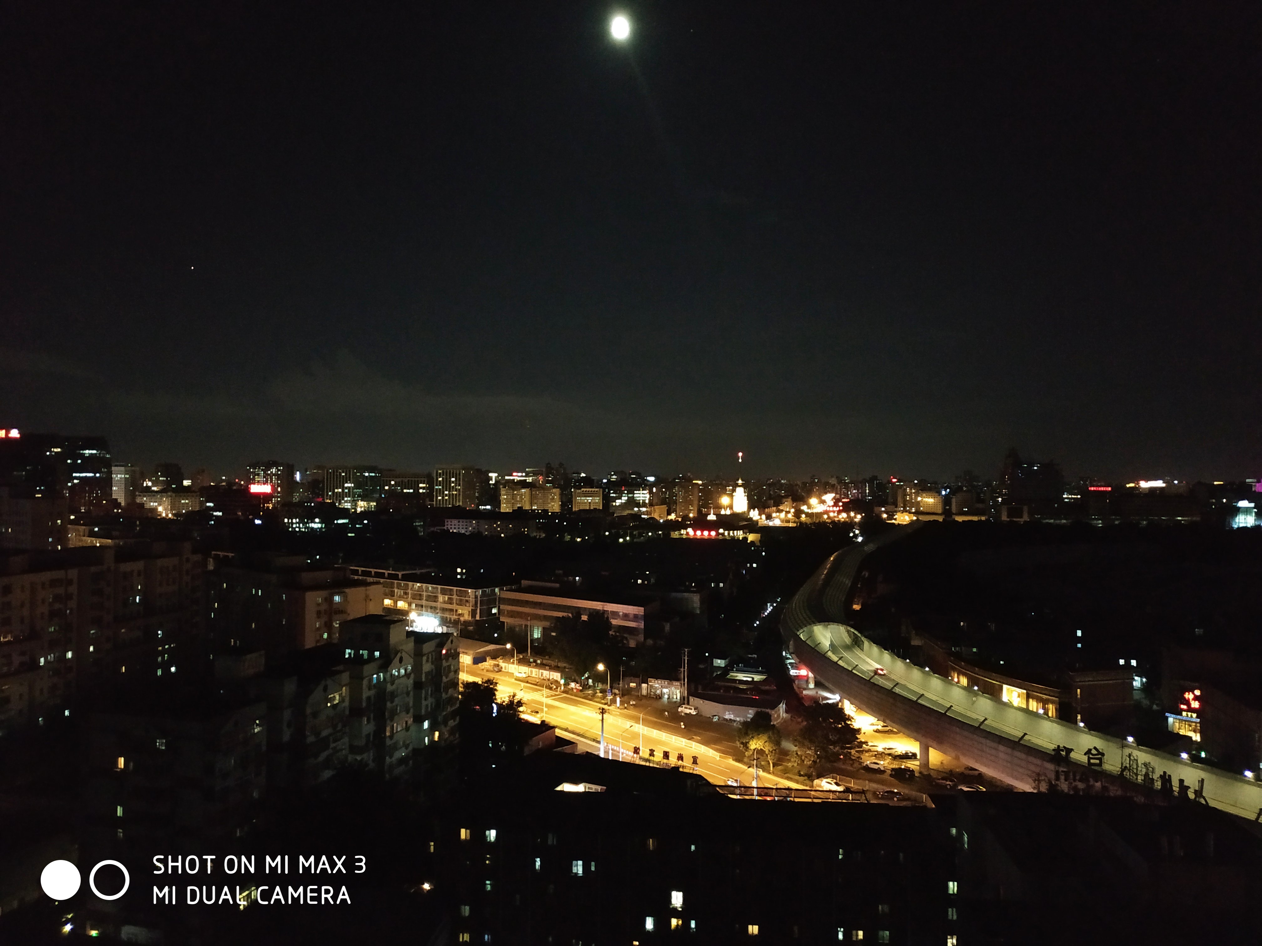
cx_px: 631
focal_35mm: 24
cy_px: 473
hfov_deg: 71.6
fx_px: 875
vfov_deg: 56.8
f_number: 1.9
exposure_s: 1/14
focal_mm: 3.94
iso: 6400
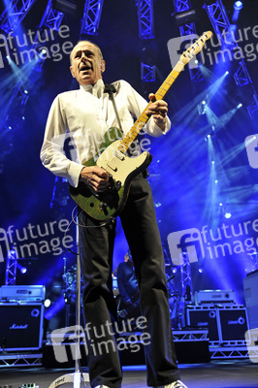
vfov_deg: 54.5
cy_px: 194
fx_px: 377
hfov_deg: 37.8
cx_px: 129
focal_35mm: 35
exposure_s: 1/400
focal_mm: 35
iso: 800
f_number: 2.8
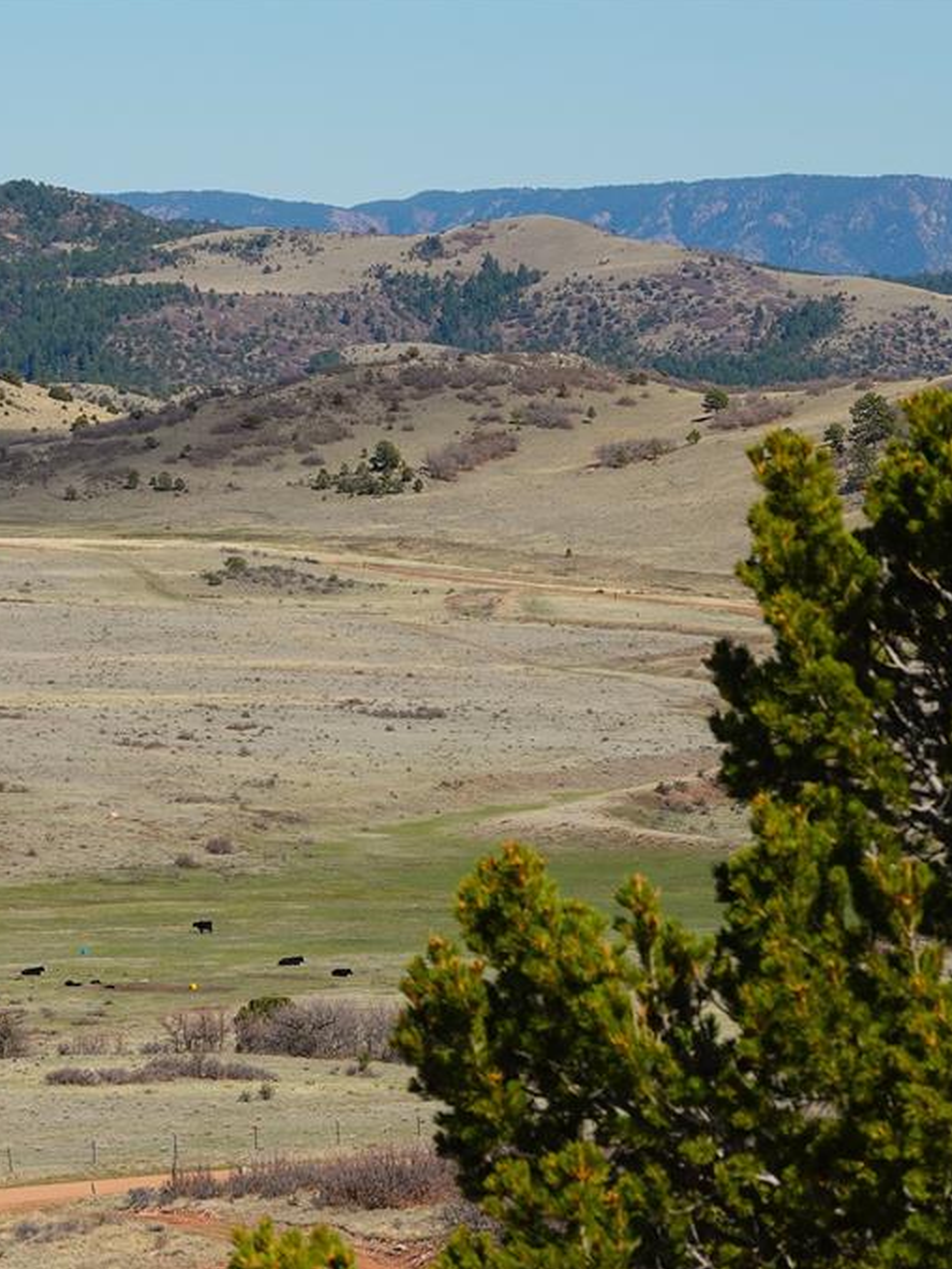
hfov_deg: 7.3
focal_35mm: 202
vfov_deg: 9.8
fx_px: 7405
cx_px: 189
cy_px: 634
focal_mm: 51.14
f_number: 4.5
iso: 100
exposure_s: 1/1000
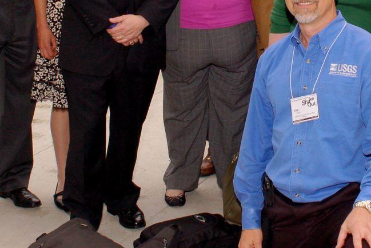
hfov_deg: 27.8
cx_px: 307
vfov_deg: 18.8
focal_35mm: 71
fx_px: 732
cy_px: 12
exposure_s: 1/250
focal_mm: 24
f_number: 10
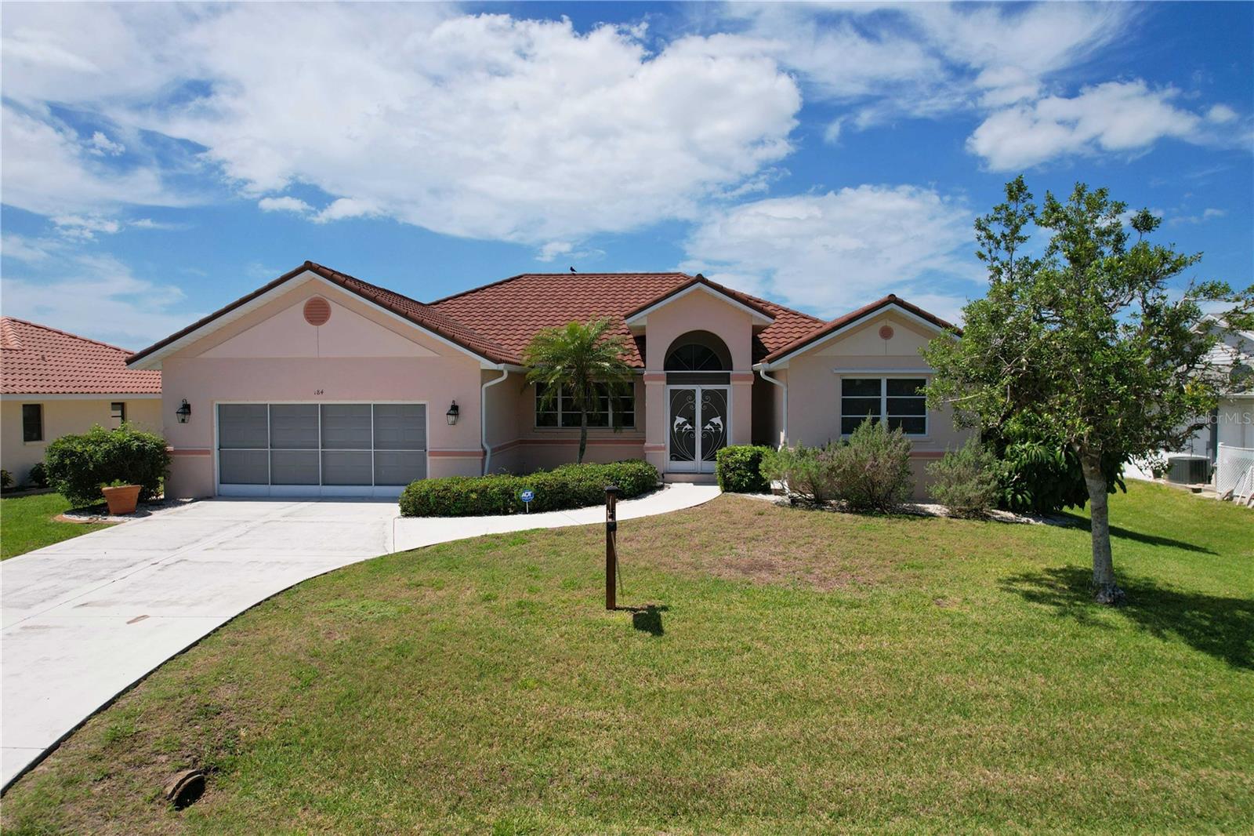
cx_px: 627
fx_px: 766
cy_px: 418
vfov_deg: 57.2
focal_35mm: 22
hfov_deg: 78.6
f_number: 2.8
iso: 130
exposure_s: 1/4000
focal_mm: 8.38
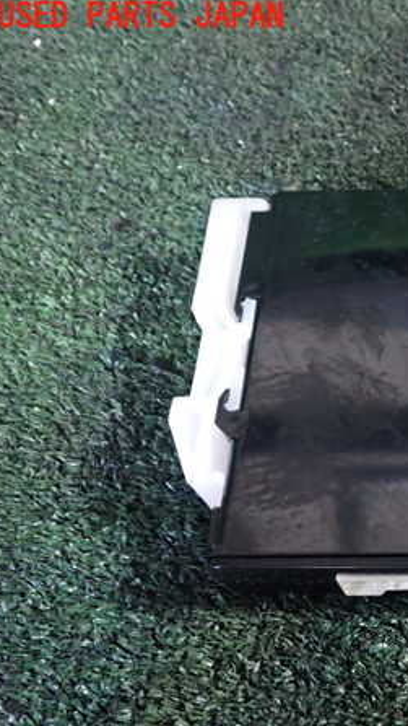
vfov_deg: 46.4
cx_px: 476
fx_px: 846
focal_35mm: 44
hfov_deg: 24.8
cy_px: 363
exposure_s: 1/13
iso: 800
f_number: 2.3
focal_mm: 5.4
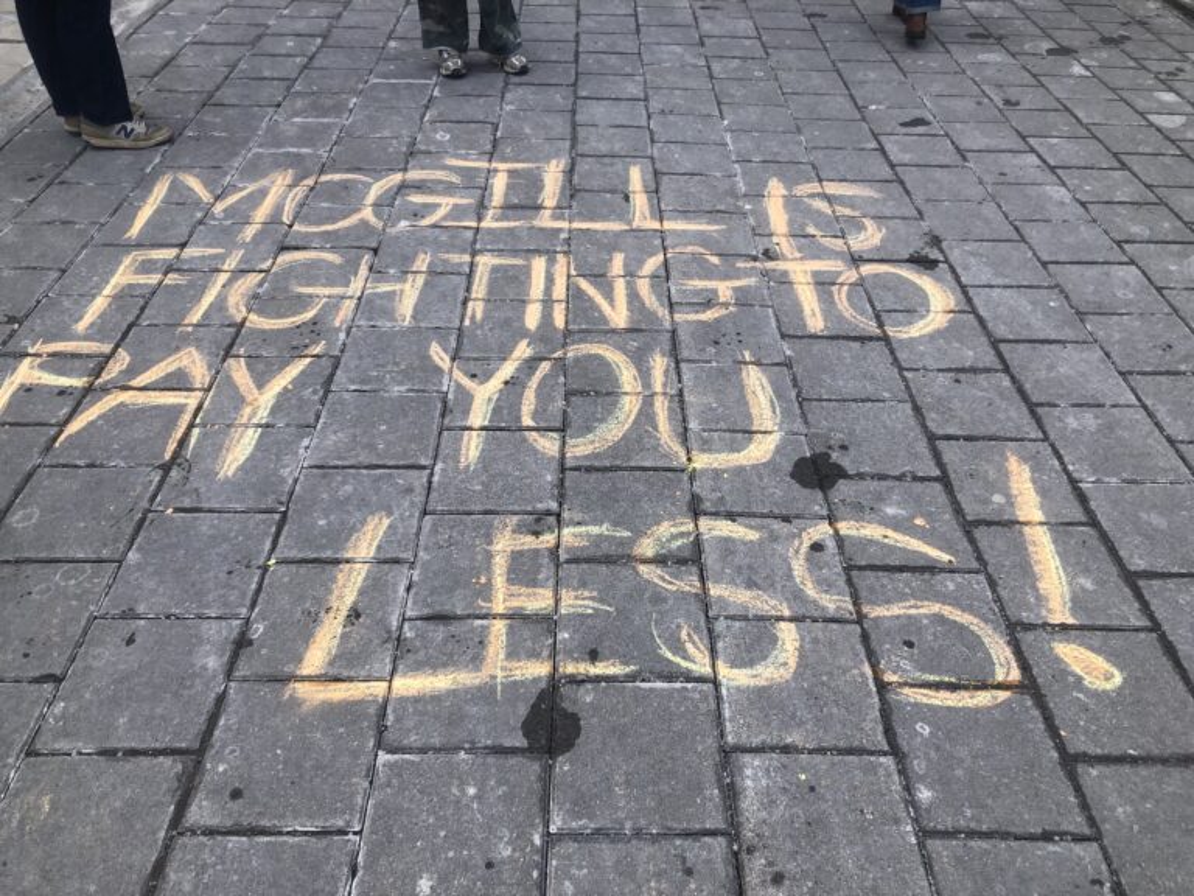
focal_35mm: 28
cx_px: 597
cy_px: 448
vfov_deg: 49.7
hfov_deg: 63.4
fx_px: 966
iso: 20
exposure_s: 1/813
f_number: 1.8
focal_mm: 3.99
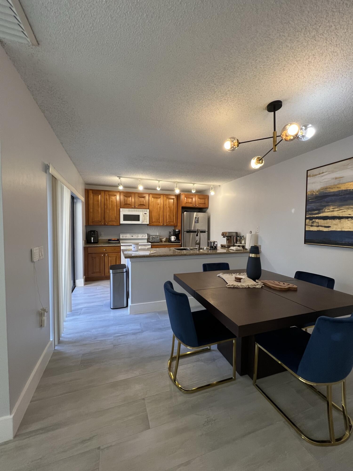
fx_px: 177
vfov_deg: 106.2
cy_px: 236
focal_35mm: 13
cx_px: 176
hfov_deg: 89.9
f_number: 1.8
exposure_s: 1/60
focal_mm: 1.57
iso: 125
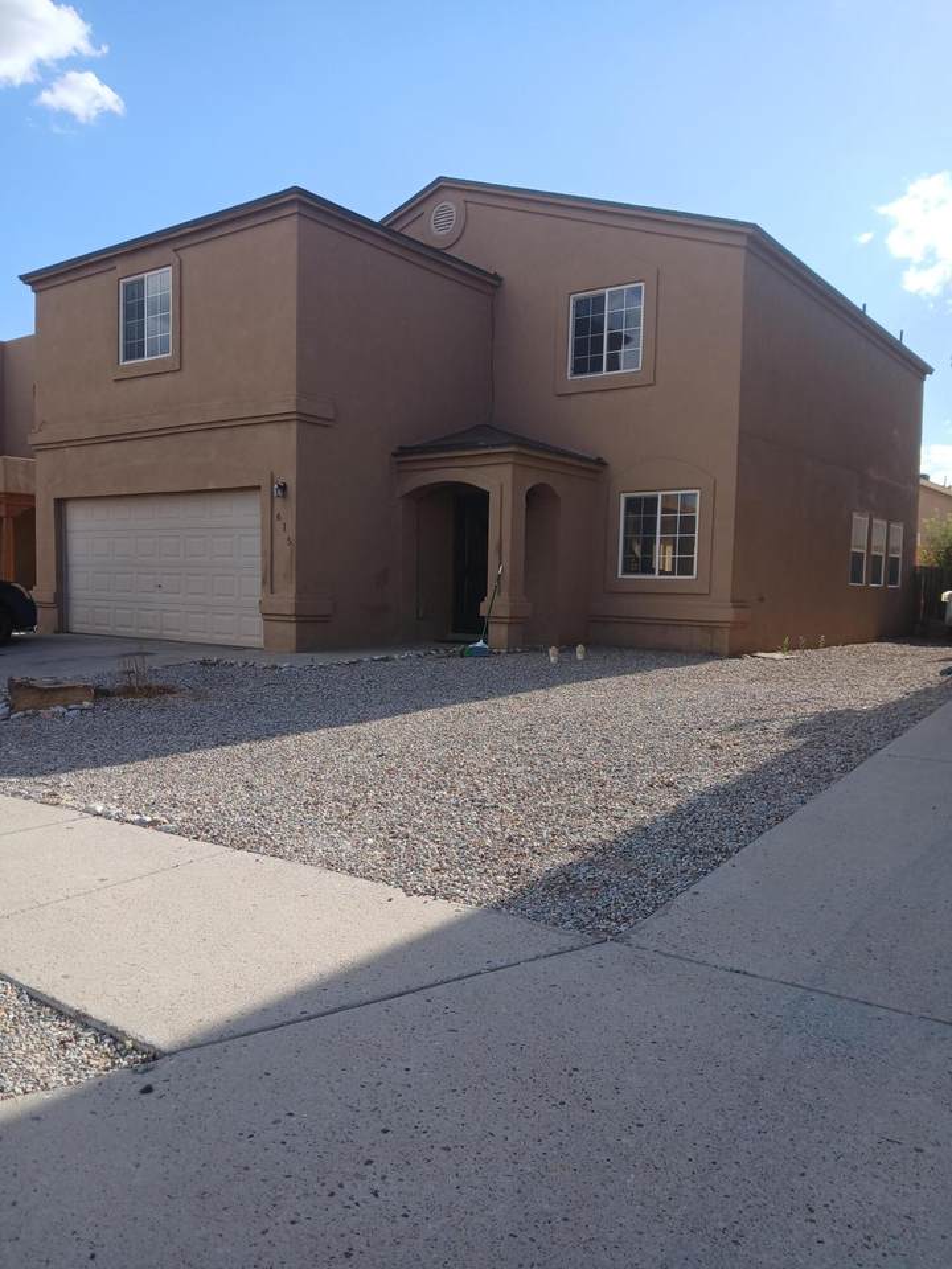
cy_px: 634
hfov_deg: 53.1
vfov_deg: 67.3
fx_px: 953
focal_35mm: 26
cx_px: 476
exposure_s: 1/365
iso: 20
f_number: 1.8
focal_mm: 3.98
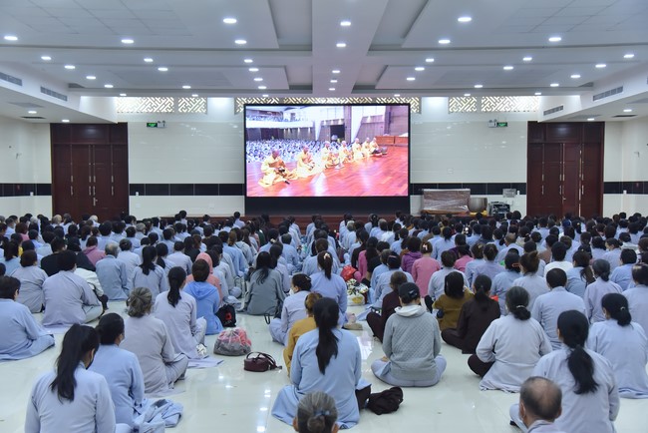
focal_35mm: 44
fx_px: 792
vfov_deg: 30.5
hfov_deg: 44.5
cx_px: 324
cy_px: 216
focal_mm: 44
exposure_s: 1/160
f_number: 5
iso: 2000
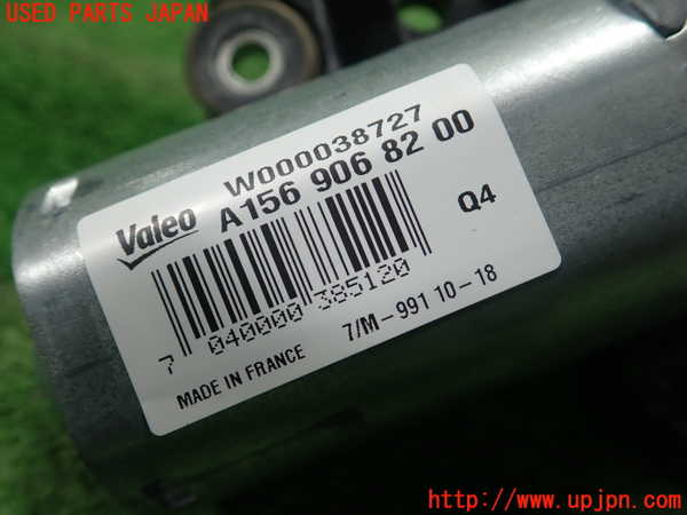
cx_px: 344
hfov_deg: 60.0
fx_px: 595
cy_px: 258
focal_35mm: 30
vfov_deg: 46.8
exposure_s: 1/125
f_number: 2.3
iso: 160
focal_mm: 5.5
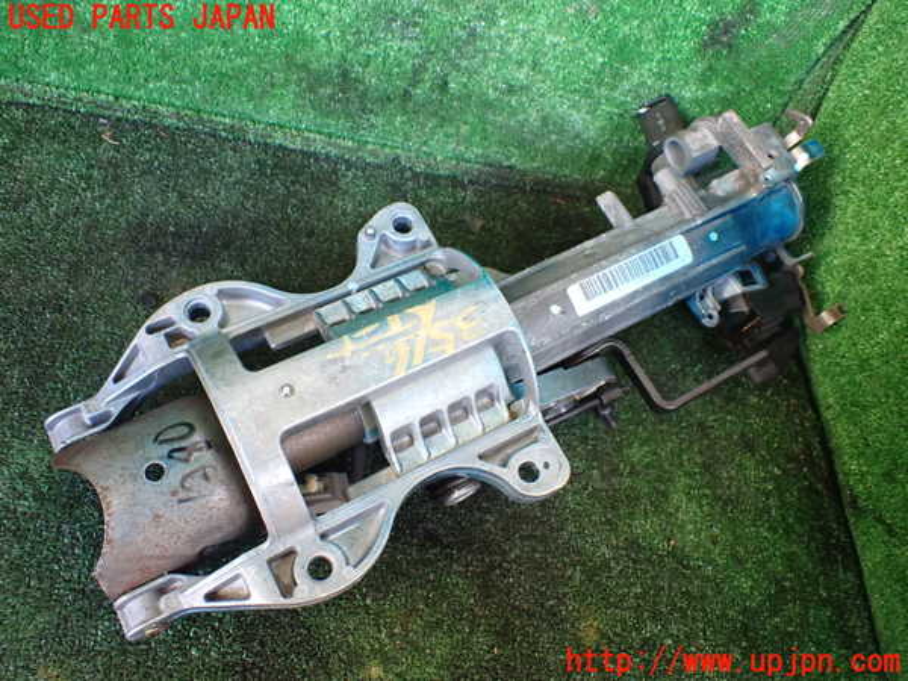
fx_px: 787
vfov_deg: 46.8
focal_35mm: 30
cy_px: 340
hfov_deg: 60.0
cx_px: 454
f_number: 2.3
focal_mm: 5.4
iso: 800
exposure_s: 1/100
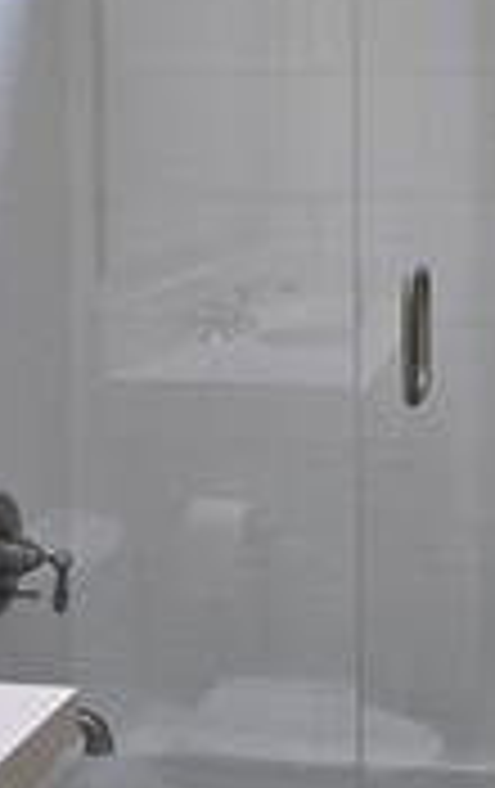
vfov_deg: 23.0
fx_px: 1913
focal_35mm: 89
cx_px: 342
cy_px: 185
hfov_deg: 14.7
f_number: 1.7
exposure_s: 1/120
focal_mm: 6.3
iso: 64
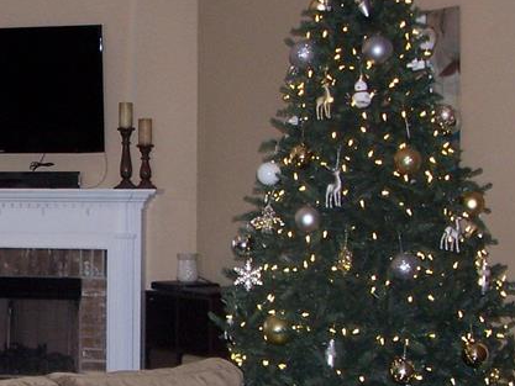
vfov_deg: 17.1
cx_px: 19
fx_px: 1280
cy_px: 290
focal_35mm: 86
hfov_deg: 22.0
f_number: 2.8
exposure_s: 1/60
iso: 140
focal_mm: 6
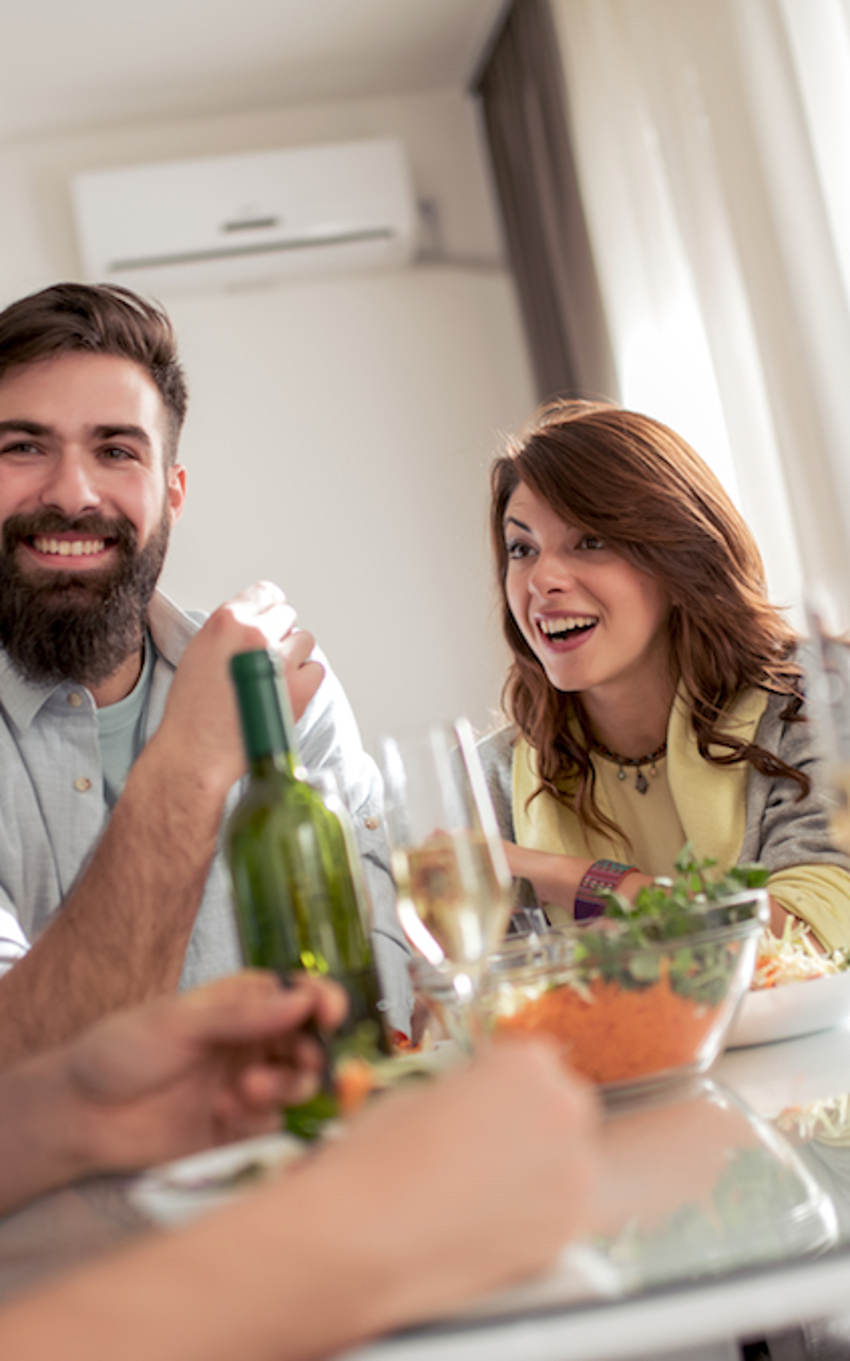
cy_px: 685
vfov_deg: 37.5
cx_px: 454
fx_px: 2002
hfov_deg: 24.0
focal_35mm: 54
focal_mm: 35
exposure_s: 1/160
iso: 200
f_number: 1.6
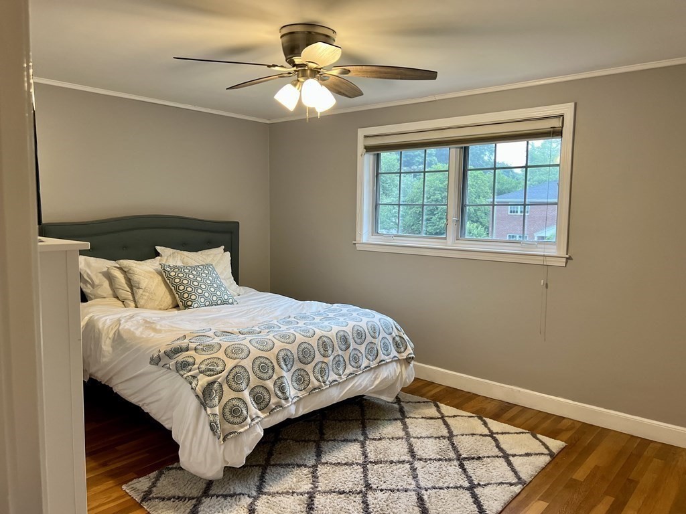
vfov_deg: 53.1
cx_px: 343
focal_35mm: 26
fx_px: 515
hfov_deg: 67.3
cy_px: 257
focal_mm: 5.7
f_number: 1.5
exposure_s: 1/120
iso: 125
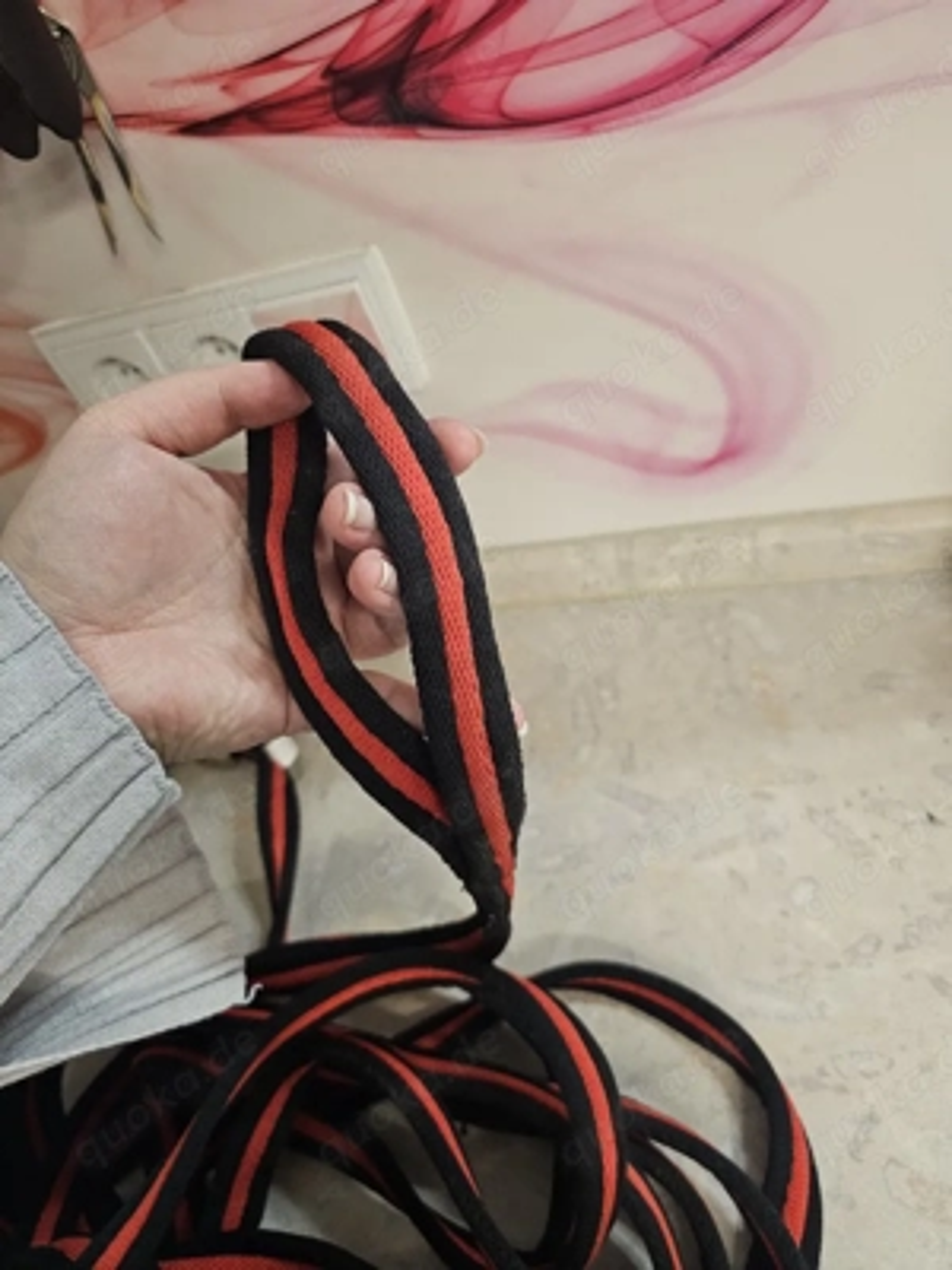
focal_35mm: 23
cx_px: 476
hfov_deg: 58.9
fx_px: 843
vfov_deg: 73.9
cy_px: 635
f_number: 1.7
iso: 640
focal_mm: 6.3
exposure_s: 1/50.3
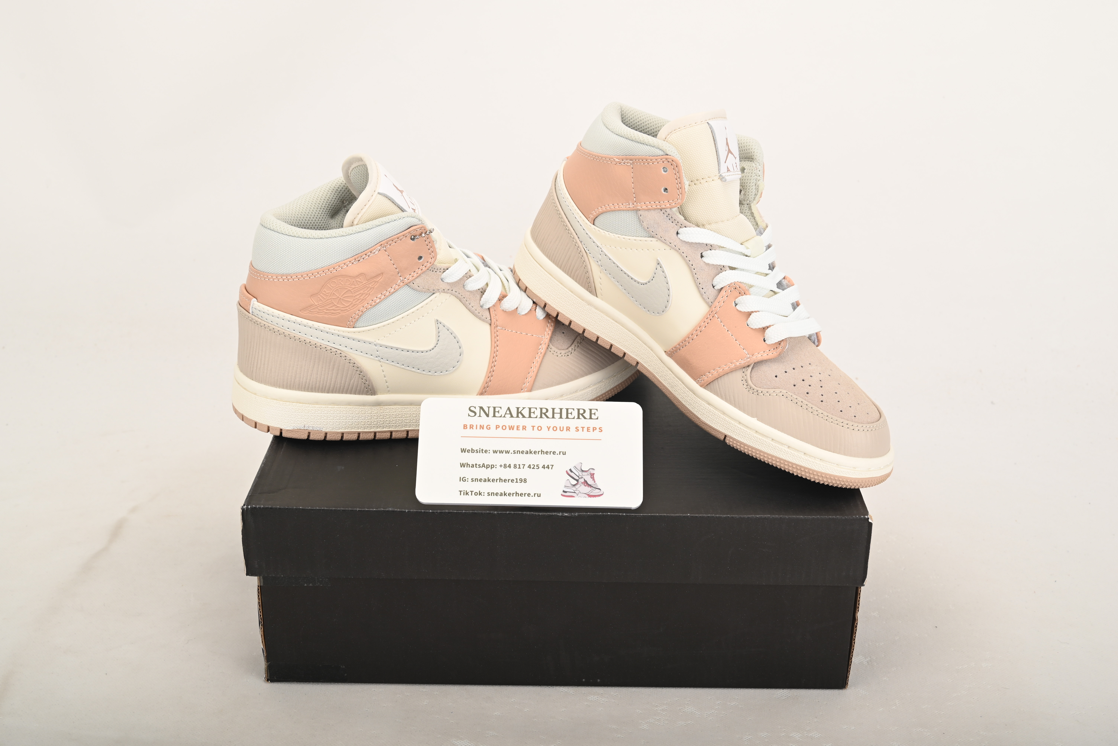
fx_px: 1429
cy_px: 373
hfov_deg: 42.7
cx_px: 559
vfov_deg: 29.3
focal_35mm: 46
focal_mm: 46
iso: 100
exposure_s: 1/200
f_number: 11
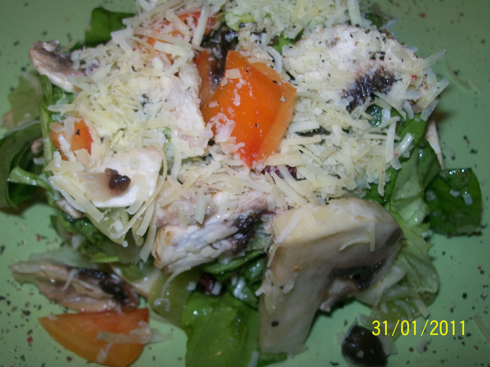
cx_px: 243
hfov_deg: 41.2
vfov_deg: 31.5
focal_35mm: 46
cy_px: 183
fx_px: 651
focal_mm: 7.6
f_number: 3
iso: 80
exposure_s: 1/40
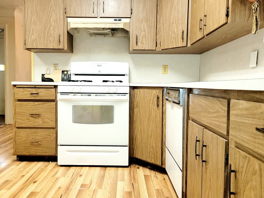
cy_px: 97
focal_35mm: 29
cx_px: 121
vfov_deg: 48.2
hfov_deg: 61.6
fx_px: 221
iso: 100
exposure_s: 1/30
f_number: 1.8
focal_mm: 5.4
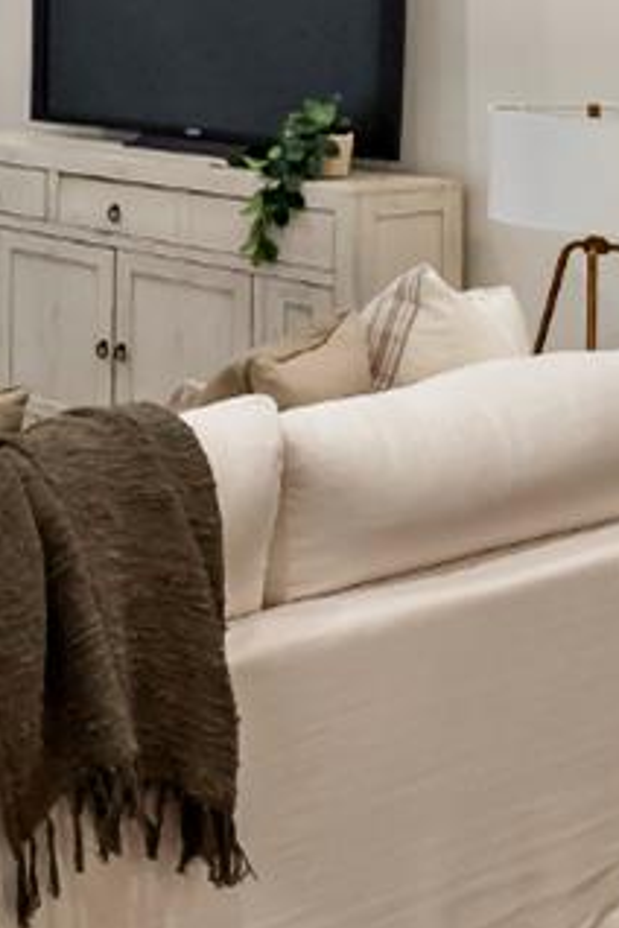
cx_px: -523
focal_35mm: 66
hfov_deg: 16.8
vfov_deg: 28.5
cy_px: -15
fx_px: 1702
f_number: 2.8
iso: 1250
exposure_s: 1/160
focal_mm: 14
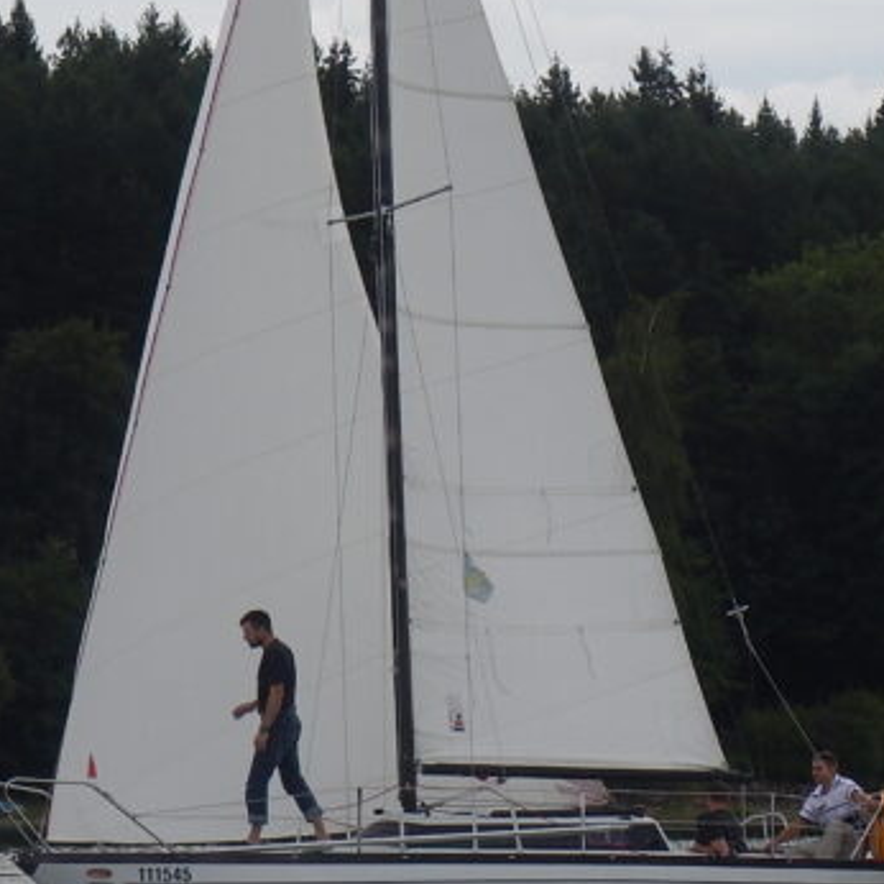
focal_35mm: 204
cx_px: 465
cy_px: 230
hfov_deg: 8.6
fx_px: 5894
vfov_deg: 8.6
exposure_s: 1/800
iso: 125
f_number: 4.4
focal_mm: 13.9
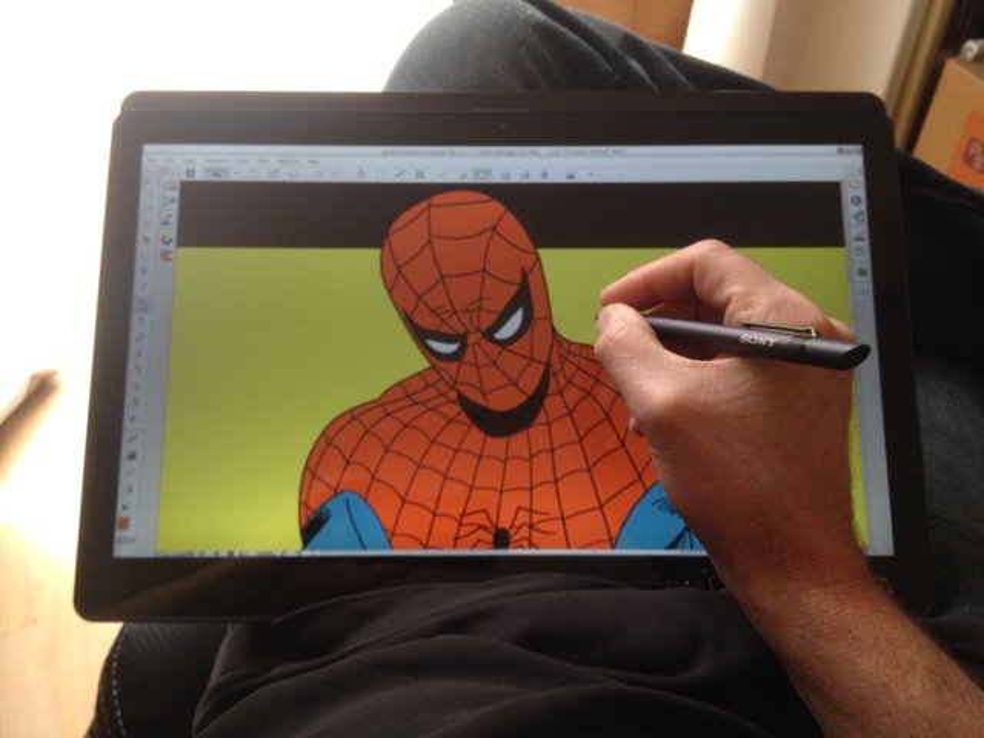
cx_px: 492
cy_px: 369
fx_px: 995
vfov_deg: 40.7
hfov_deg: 52.6
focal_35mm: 35
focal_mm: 4.28
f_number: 2.4
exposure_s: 1/20
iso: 125
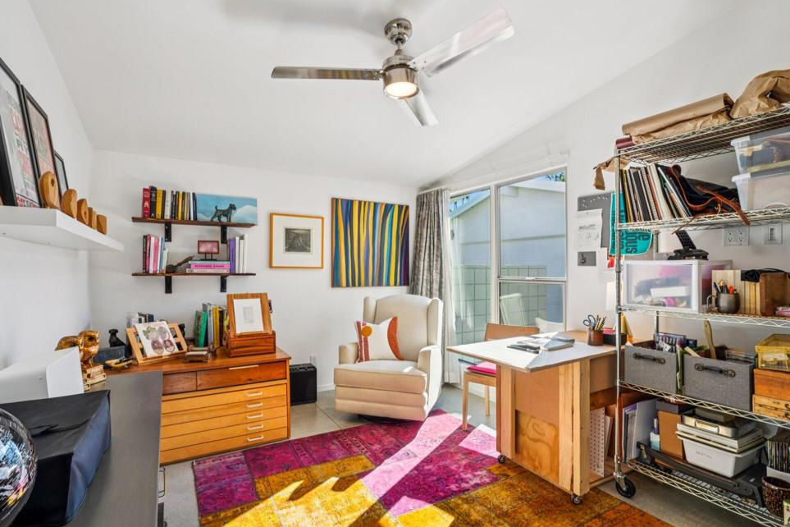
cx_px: 407
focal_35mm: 17
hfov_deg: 93.3
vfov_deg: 70.4
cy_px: 270
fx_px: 373
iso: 160
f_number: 8
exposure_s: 1/30
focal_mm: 16
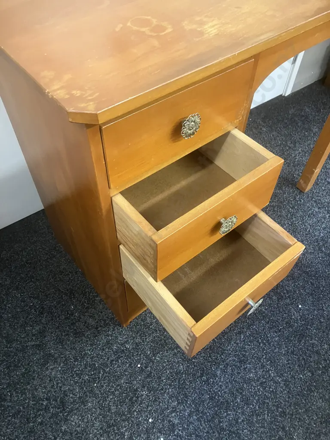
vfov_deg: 63.4
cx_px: 165
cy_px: 220
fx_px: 356
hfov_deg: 49.7
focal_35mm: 28
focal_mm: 3.99
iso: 400
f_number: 1.8
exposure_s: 1/33
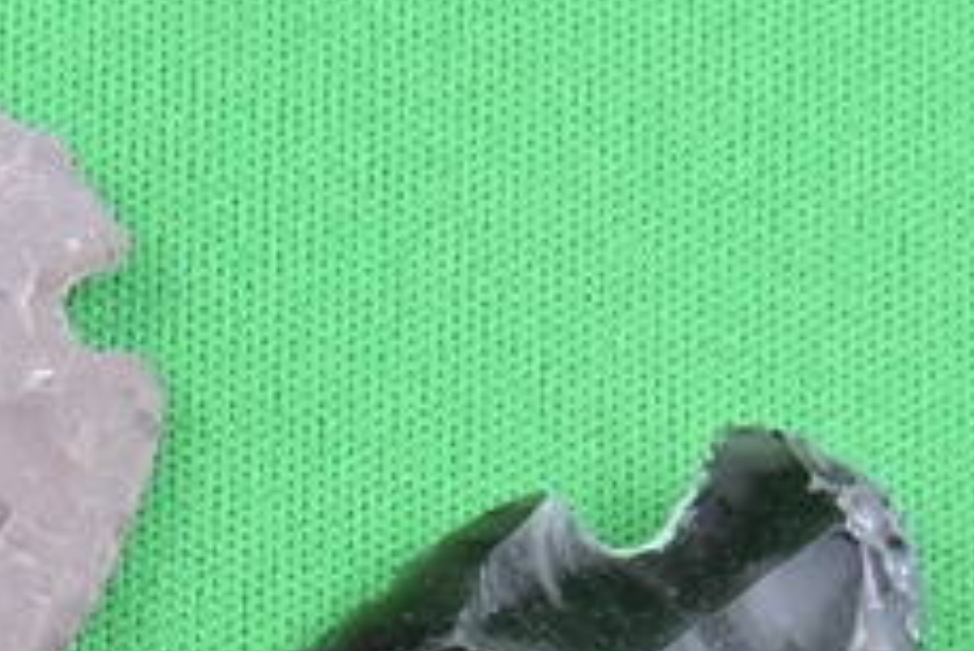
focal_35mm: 116
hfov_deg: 17.0
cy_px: 1064
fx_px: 3140
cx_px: -142
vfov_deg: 11.2
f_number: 3.6
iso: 800
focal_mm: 5.9
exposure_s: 1/100
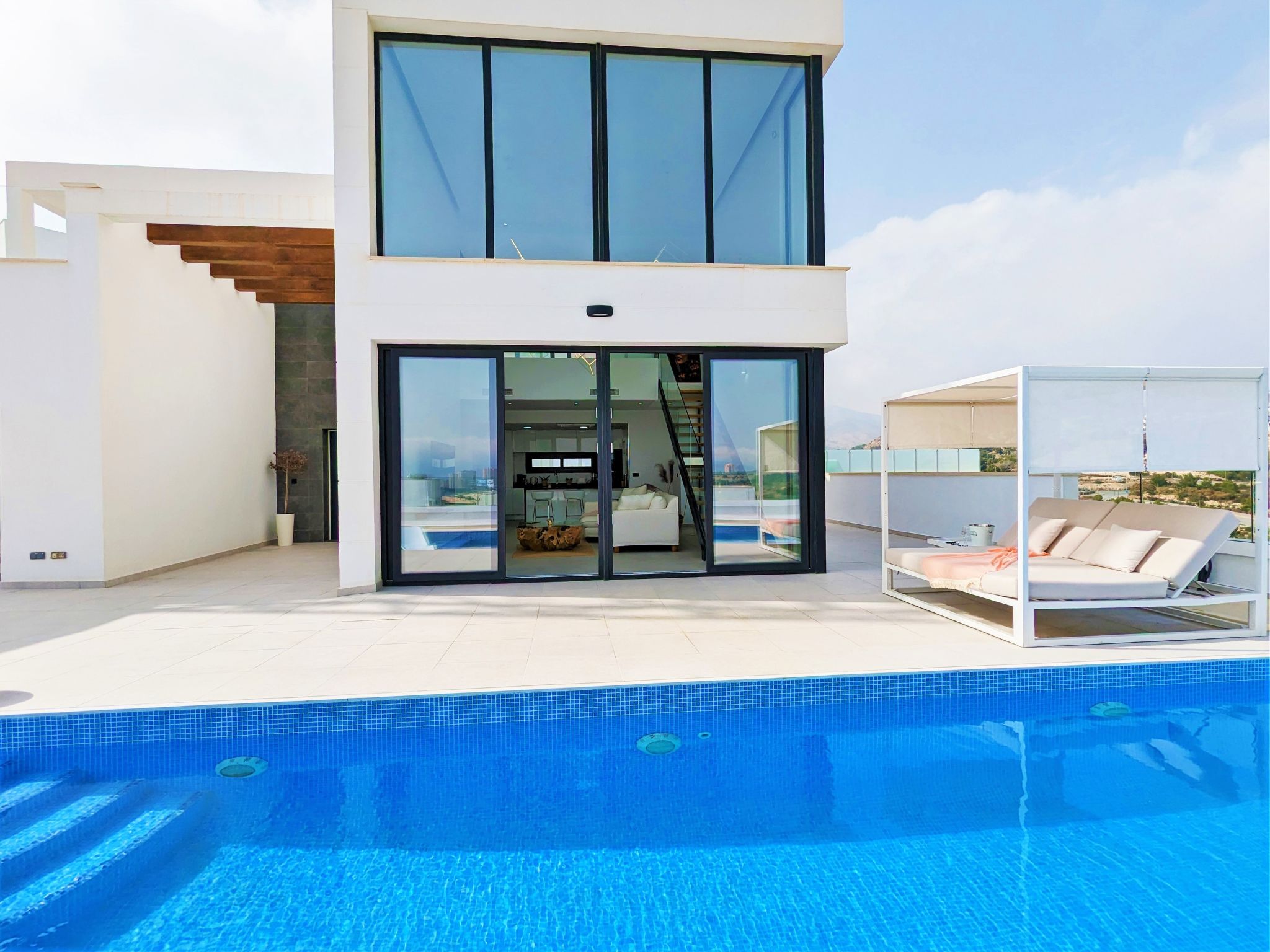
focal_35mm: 16
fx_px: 587
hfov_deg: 94.5
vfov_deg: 78.1
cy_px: 476
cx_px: 635
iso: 53
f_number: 2.2
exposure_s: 1/4049
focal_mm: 2.35
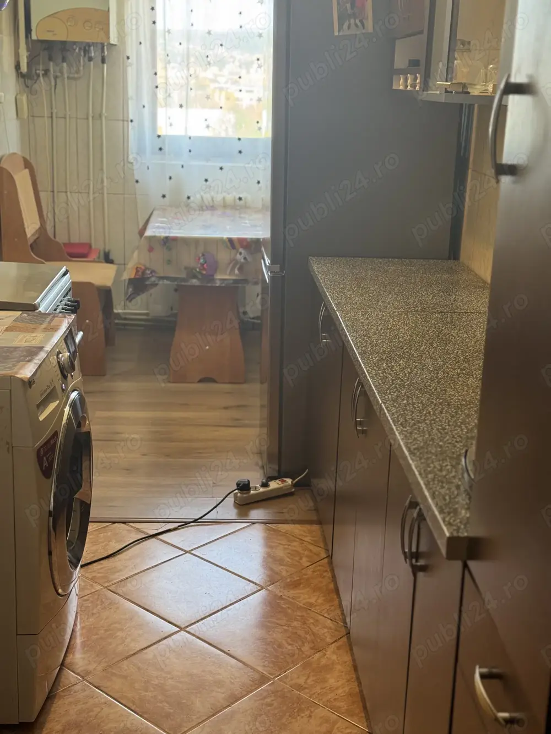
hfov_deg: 30.3
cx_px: 276
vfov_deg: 39.7
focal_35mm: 48
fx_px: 1019
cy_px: 367
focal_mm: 6.76
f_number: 1.78
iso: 200
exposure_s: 1/50
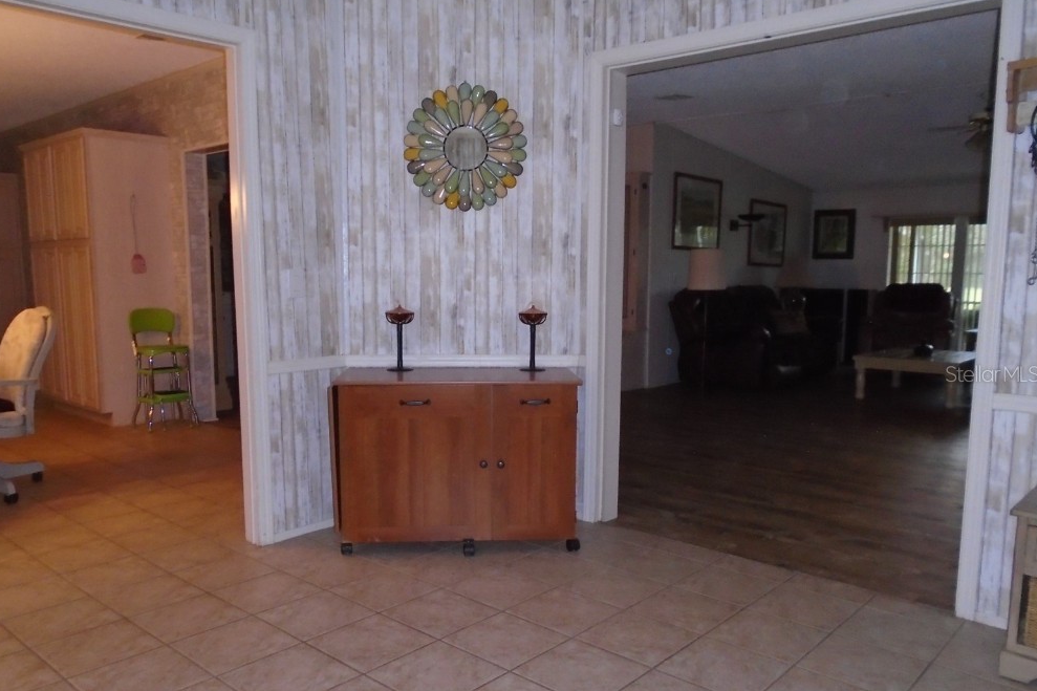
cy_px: 373
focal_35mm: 28
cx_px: 507
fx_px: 806
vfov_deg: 46.3
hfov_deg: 65.5
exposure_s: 1/30
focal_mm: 4.6
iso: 400
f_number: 3.2
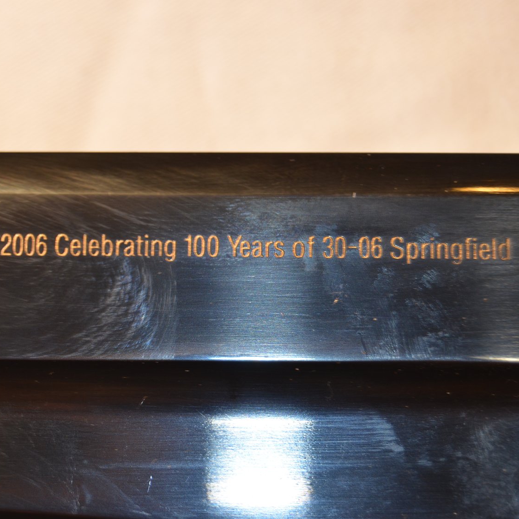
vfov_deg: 16.3
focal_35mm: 107
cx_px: 161
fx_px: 1809
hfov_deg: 16.3
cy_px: 262
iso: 280
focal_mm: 55
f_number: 5.6
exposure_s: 1/60
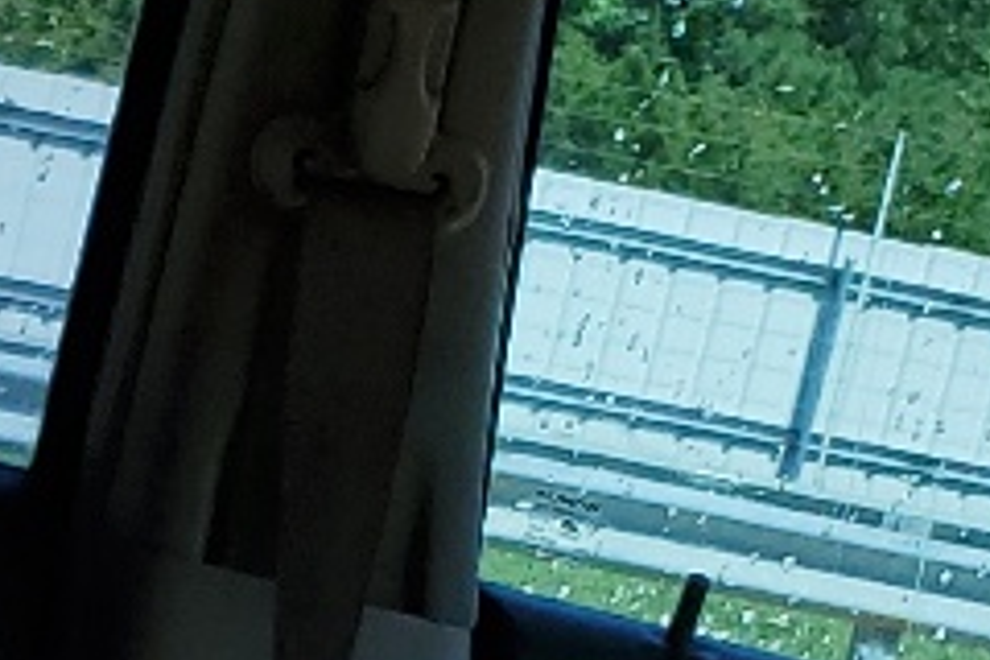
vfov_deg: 7.2
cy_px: 1555
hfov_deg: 10.7
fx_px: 4950
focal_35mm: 180
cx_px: -804
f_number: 1.5
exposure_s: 1/1429
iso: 50
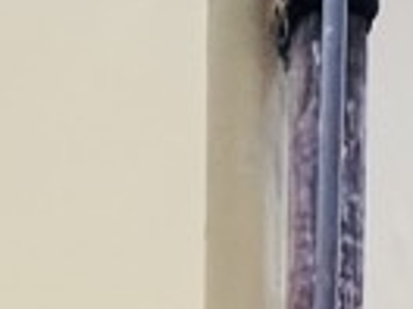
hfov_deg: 19.1
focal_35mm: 101
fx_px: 1205
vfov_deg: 11.9
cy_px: 740
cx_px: 38
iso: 320
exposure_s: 1/60
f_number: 1.8
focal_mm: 1.57
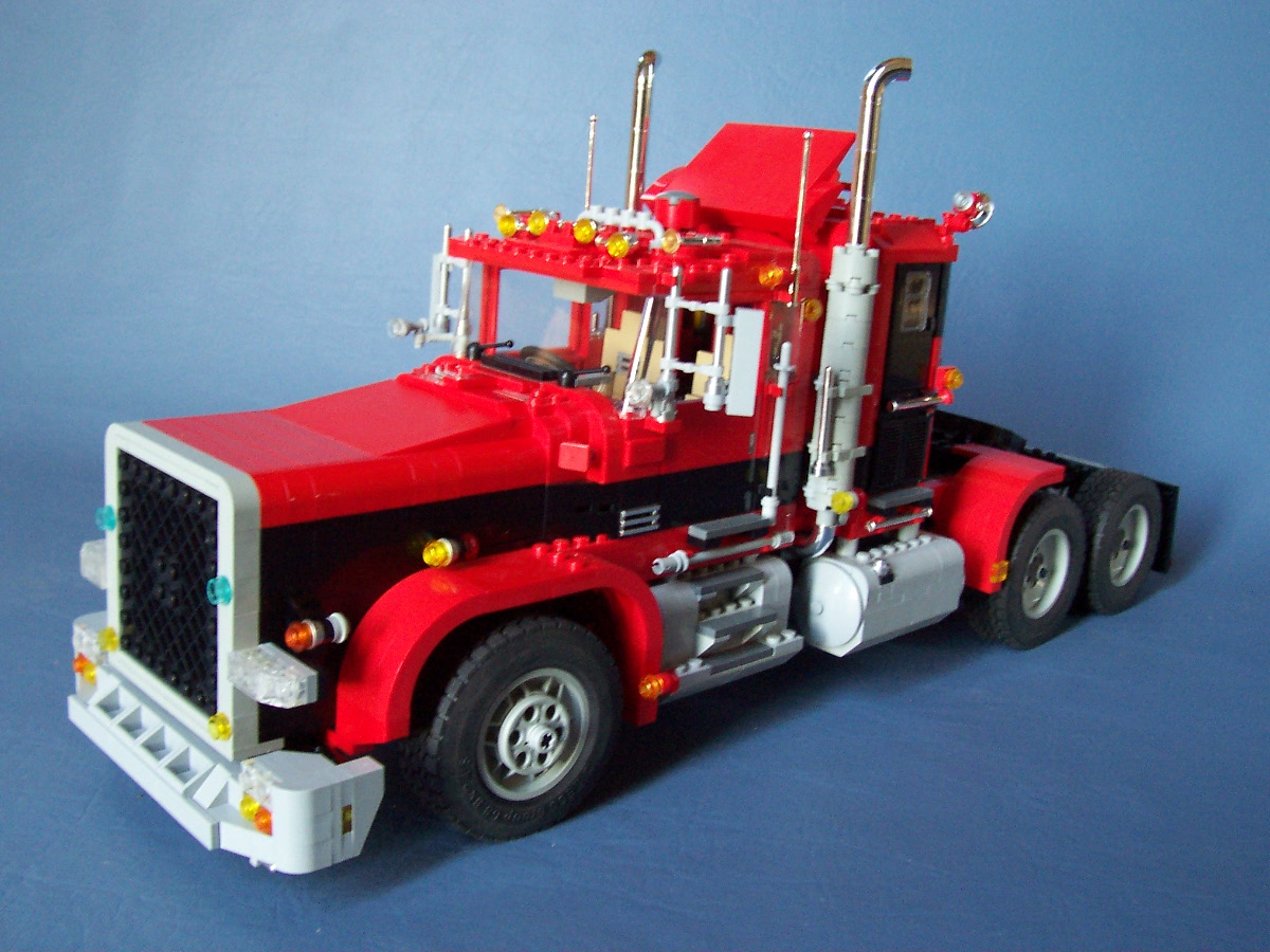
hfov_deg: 50.1
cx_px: 635
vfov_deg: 38.7
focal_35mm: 37
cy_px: 476
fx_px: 1357
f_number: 2.8
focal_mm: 5.6
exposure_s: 1/20
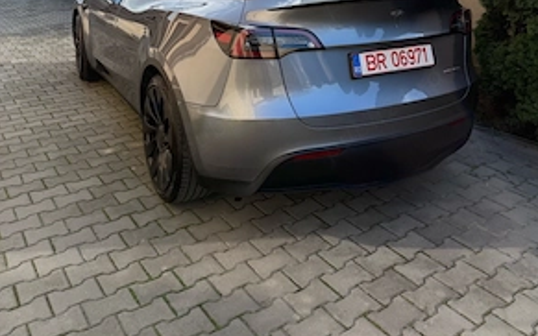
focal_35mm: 35
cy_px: -7
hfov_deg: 55.3
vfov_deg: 33.0
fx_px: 513
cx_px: 275
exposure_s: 1/2525
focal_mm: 6.76
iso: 100
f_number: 1.78
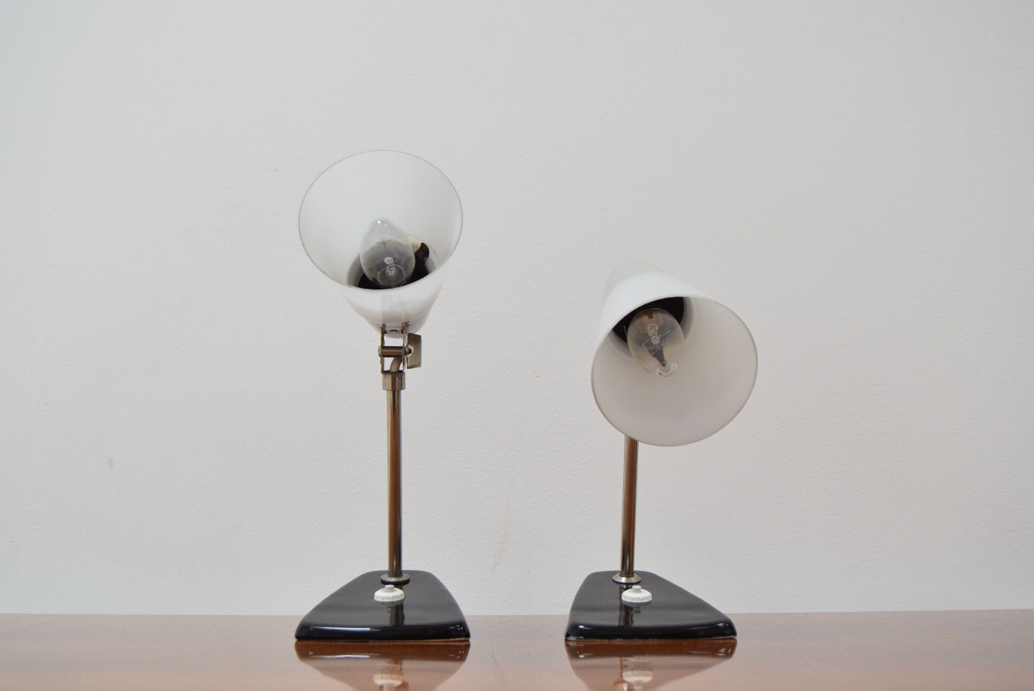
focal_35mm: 45
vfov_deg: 29.9
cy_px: 346
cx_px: 517
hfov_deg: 43.6
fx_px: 1293
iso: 1600
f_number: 5.6
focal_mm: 30
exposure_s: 1/125
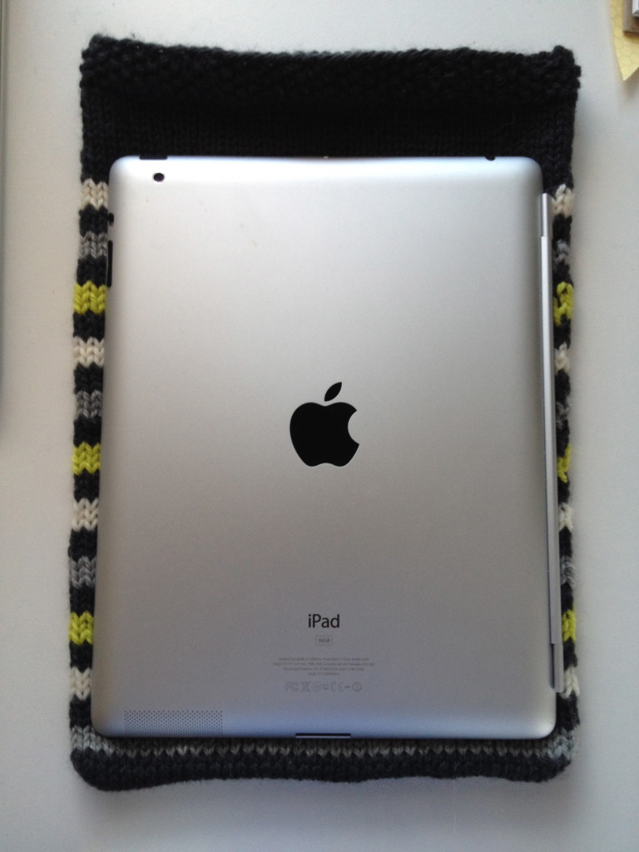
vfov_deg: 52.6
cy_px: 426
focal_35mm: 35
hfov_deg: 40.7
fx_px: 861
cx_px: 320
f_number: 2.4
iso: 64
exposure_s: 1/20
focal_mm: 4.28
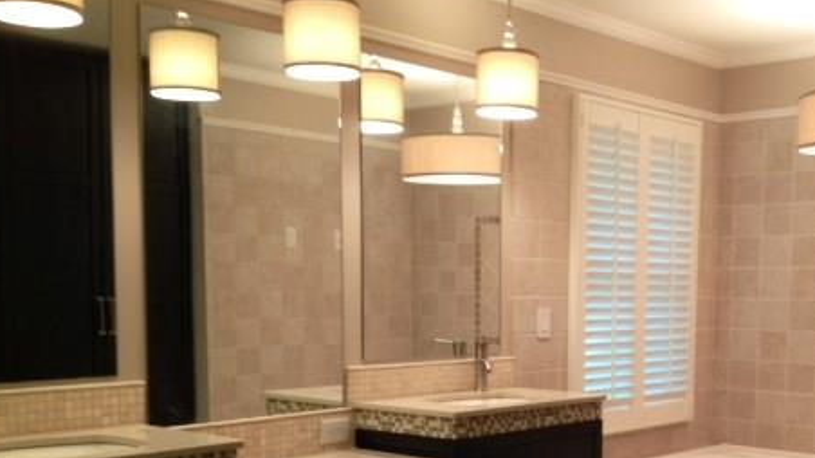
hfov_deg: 38.2
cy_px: 388
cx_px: 525
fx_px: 1167
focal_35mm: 54
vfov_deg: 21.8
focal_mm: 4.28
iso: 125
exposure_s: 1/20
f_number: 2.4
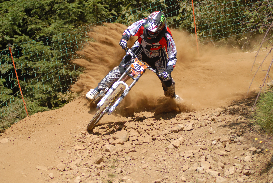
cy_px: 92
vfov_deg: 11.5
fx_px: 911
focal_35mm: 120
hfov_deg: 17.0
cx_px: 136
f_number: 2.8
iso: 200
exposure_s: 1/2500
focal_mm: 80
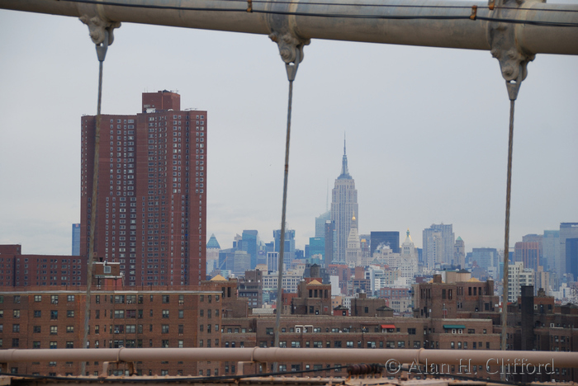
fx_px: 1928
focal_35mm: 120
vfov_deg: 11.4
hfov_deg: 17.0
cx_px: 289
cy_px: 193
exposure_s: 1/125
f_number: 5.3
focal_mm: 80
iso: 100
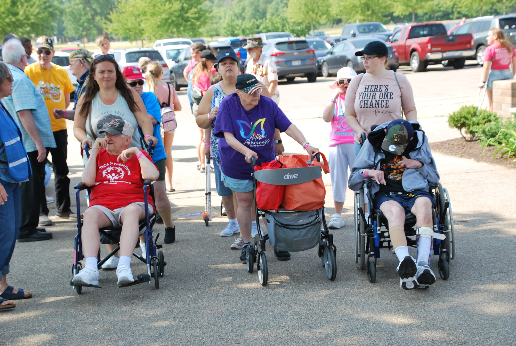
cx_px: 258
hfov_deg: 27.0
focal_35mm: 75
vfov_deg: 18.2
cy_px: 173
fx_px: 1076
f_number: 6.3
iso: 100
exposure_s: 1/160
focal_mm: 50
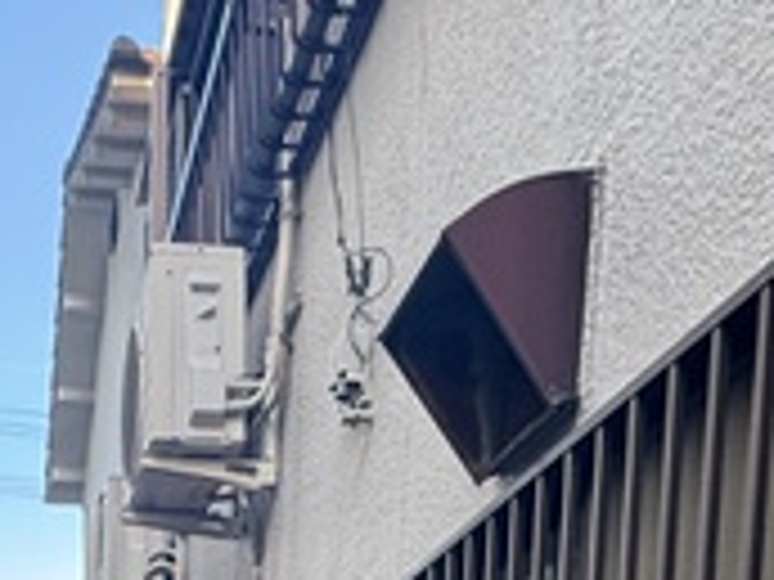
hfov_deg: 32.3
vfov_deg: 18.7
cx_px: 99
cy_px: 1095
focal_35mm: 57
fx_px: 1274
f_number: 2.2
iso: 64
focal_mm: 2.22
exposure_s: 1/99
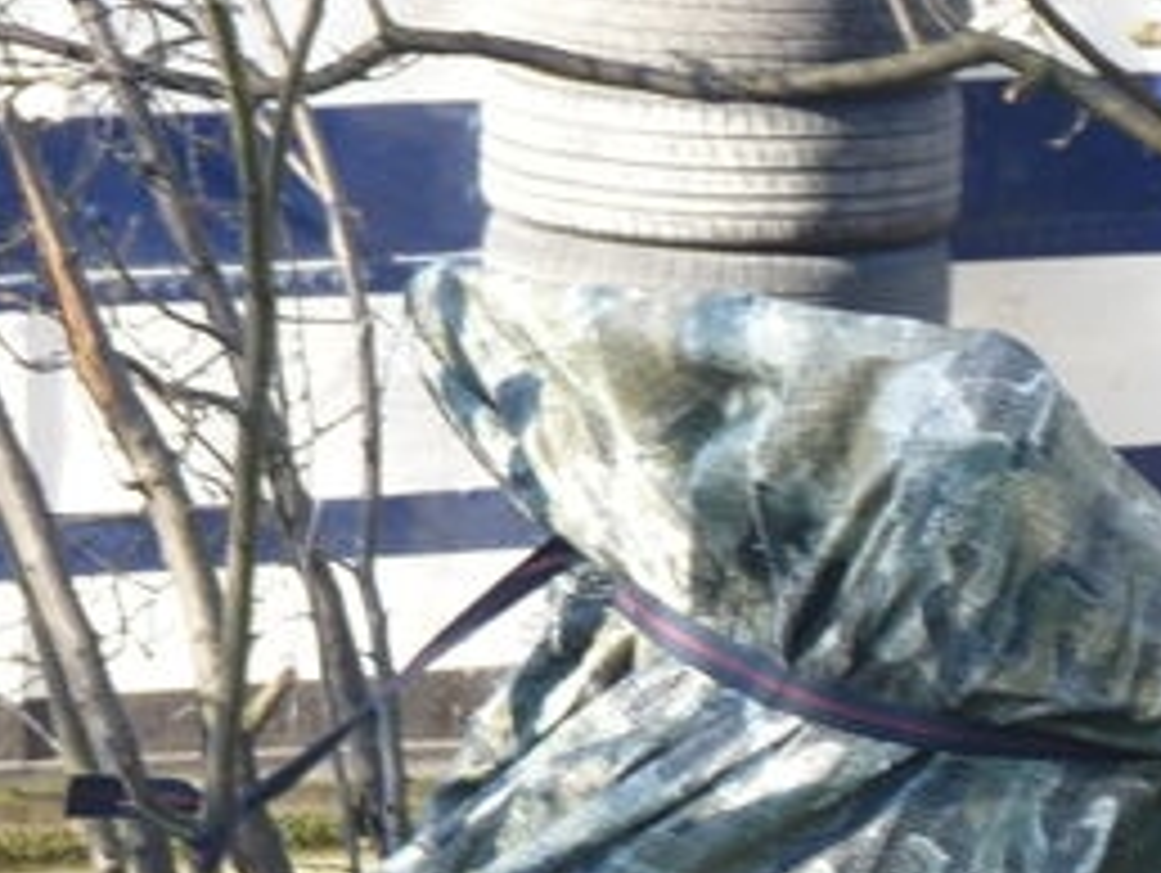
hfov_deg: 7.8
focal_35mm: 250
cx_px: 1359
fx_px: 8393
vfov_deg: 5.9
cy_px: 1328
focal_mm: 11.1
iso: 80
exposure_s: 1/40
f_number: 3.2
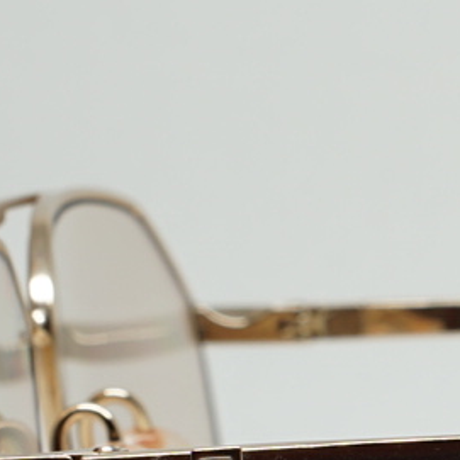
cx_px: 837
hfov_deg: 4.5
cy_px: 436
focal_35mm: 381
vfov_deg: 4.6
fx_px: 5728
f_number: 11
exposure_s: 1/2
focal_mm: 50
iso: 100
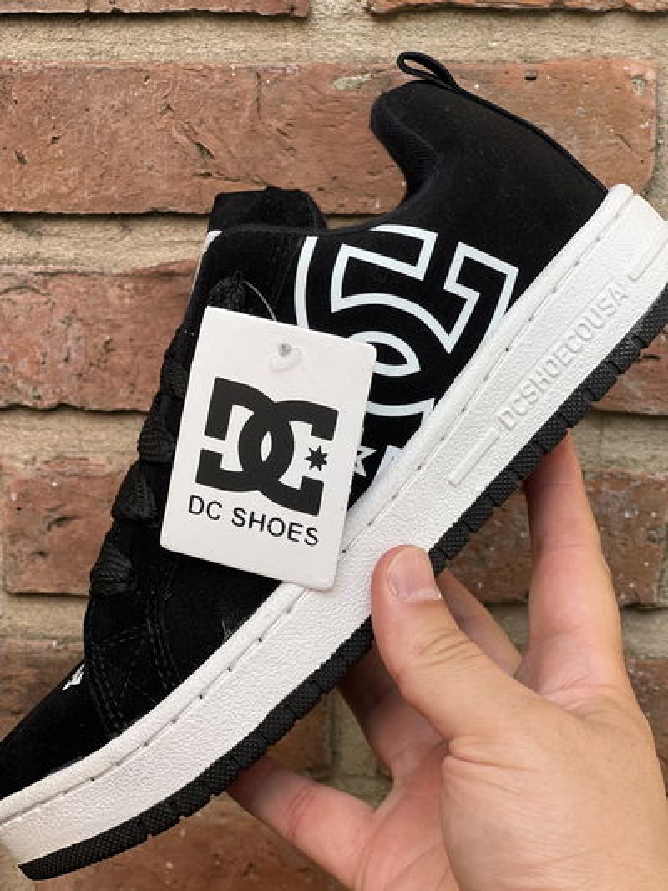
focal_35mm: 77
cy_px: 446
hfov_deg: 19.1
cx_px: 334
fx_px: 1980
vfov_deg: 25.3
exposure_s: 1/252
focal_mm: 9
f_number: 2.8
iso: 25
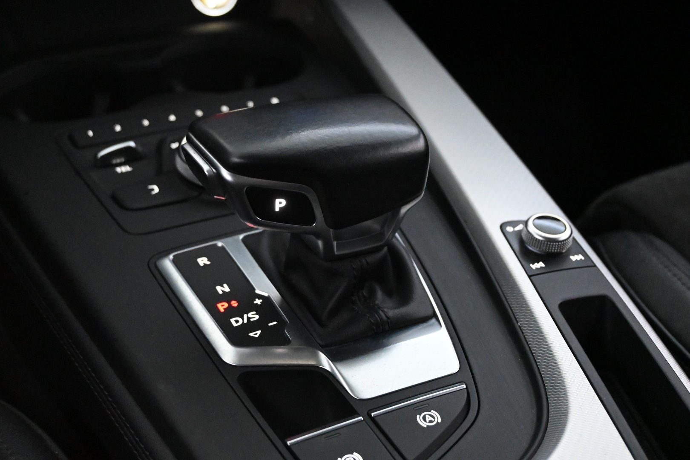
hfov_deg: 38.9
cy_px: 230
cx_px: 345
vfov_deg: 26.5
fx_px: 977
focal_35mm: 51
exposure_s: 1/50
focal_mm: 34
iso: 10000
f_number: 5
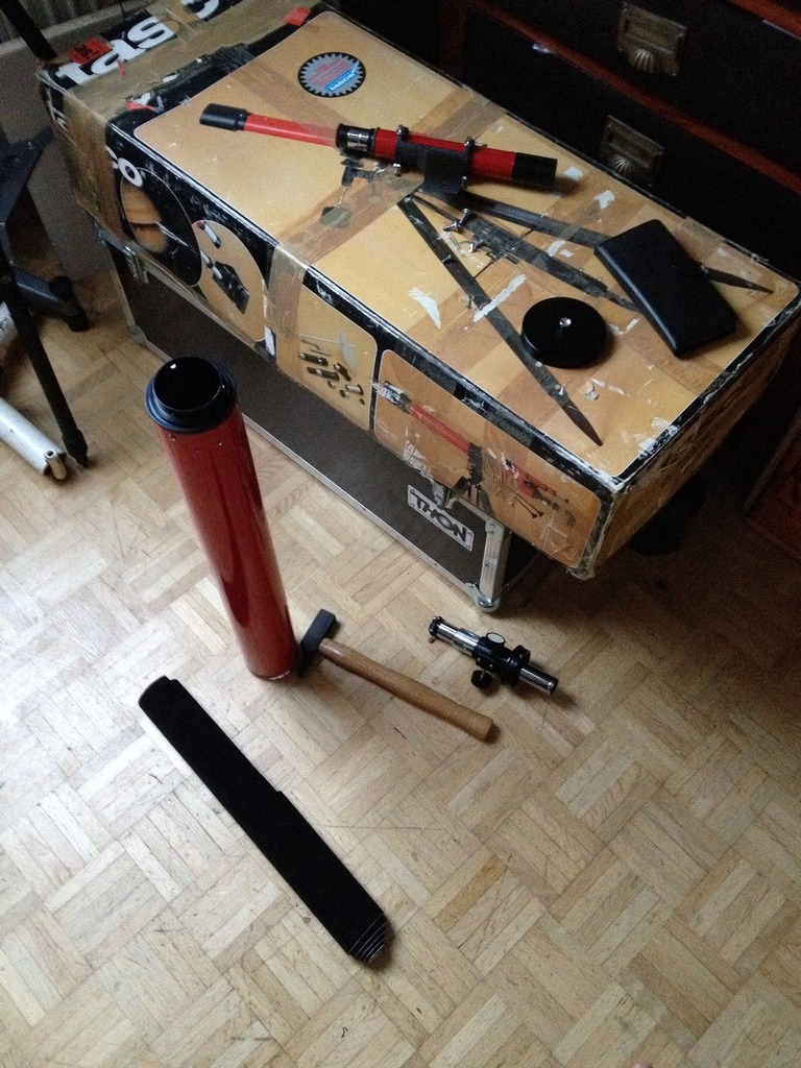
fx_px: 1080
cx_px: 400
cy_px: 534
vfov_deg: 52.6
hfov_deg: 40.7
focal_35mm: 35
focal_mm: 4.28
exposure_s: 1/15
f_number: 2.4
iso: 640
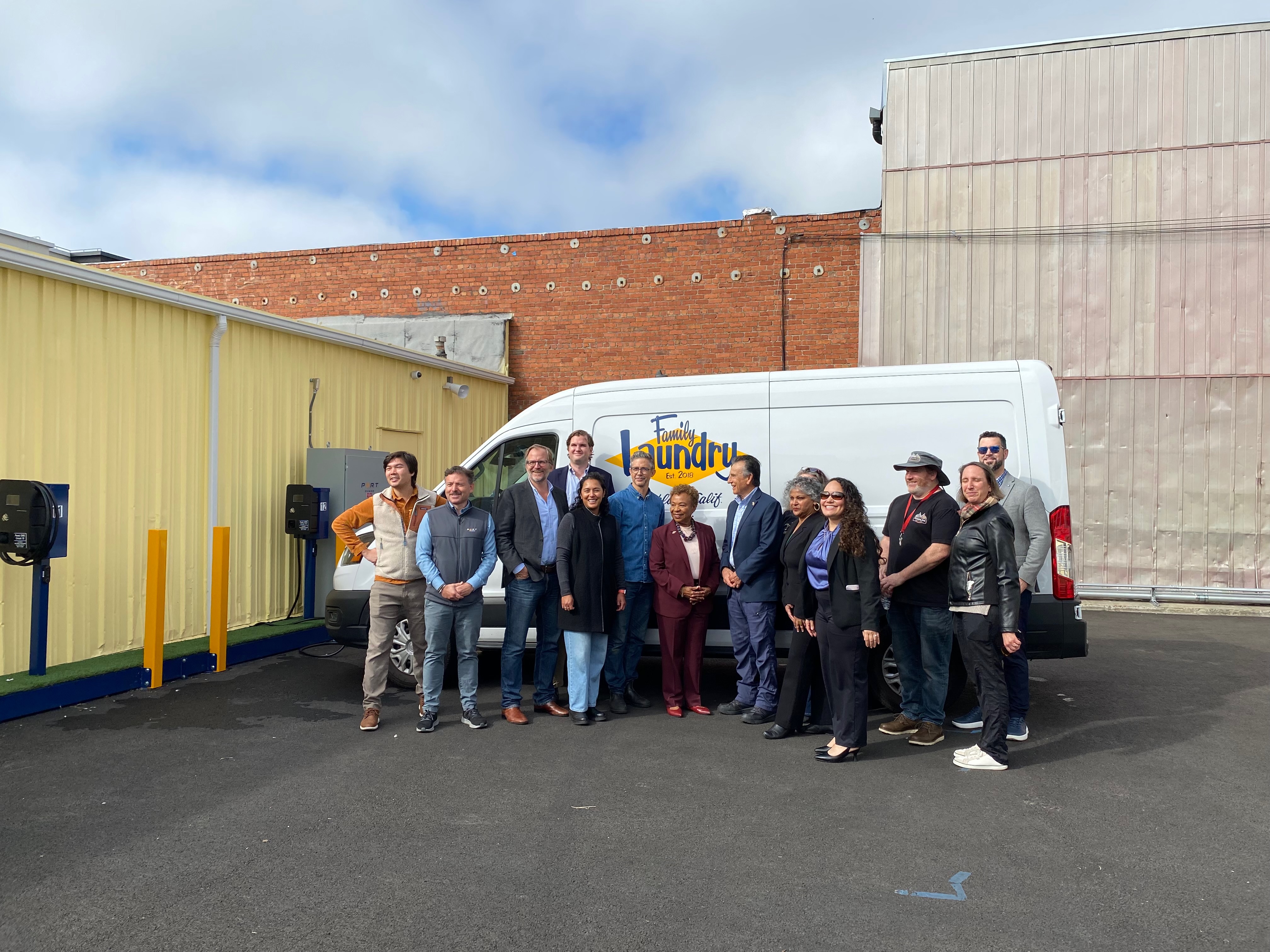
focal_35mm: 26
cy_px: 476
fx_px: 954
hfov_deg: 67.3
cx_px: 635
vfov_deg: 53.1
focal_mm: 4.25
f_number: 1.8
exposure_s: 1/3040
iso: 32
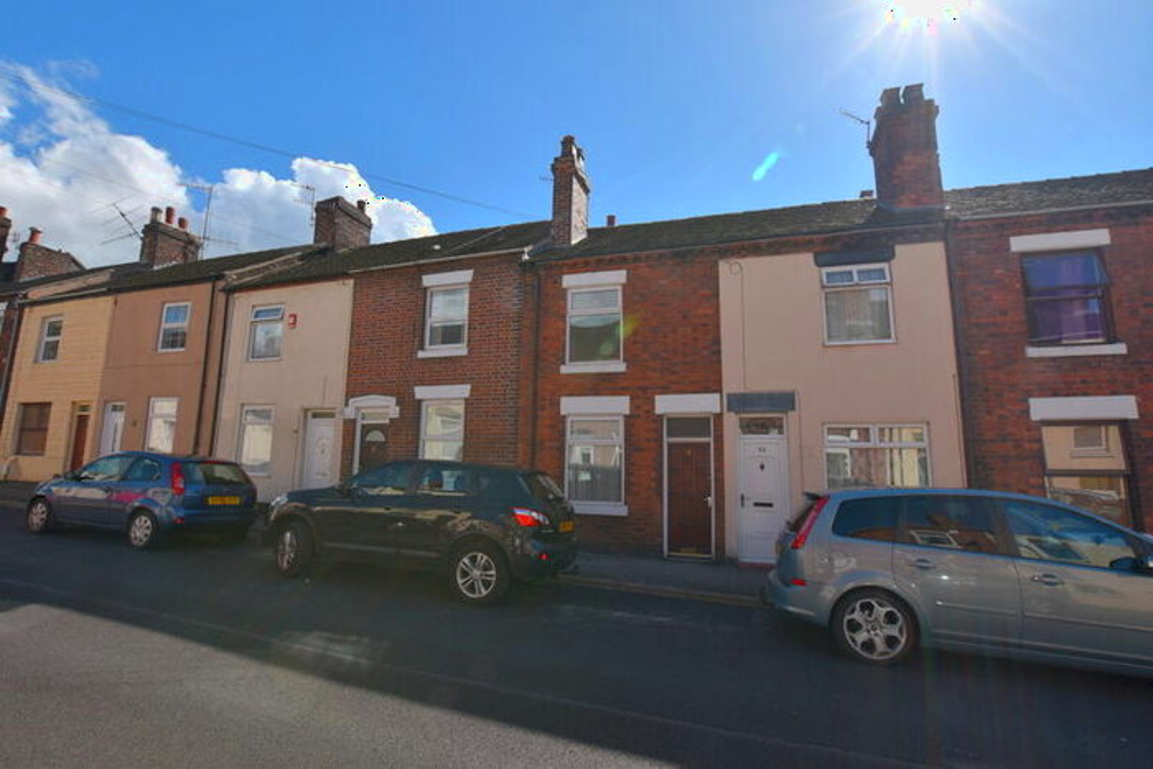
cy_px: 384
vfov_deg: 77.4
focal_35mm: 15
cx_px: 576
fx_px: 480
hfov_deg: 100.4
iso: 100
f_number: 9
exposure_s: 1/250
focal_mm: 10
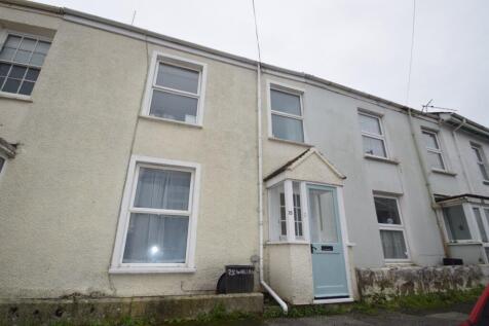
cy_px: 163
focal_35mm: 16
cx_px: 244
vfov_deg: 72.0
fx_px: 224
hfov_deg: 95.0
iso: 100
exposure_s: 1/160
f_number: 6.3
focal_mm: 11
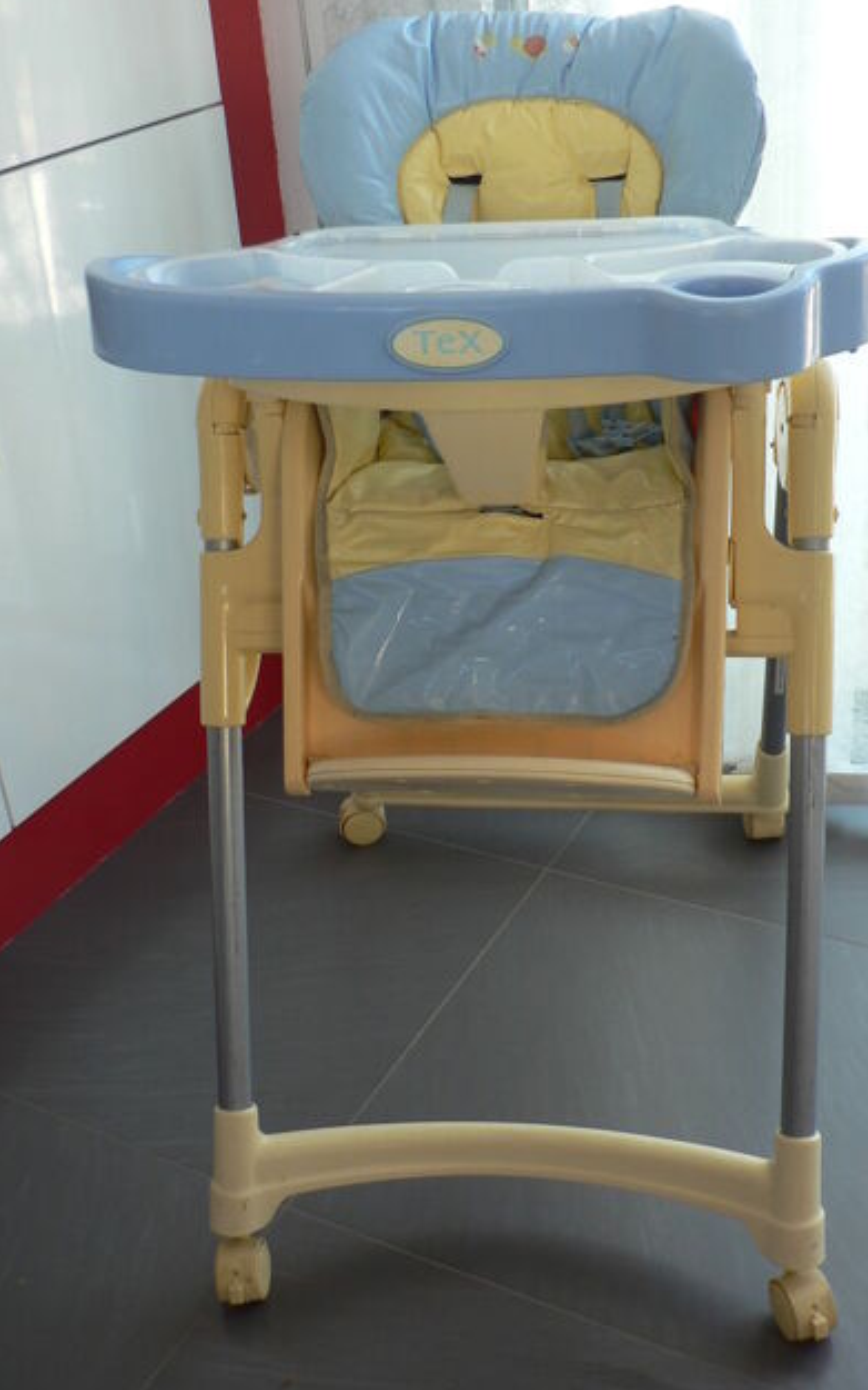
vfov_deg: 50.4
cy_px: 686
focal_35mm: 39
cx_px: 477
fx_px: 1477
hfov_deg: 32.7
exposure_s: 1/30
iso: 80
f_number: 2.8
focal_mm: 6
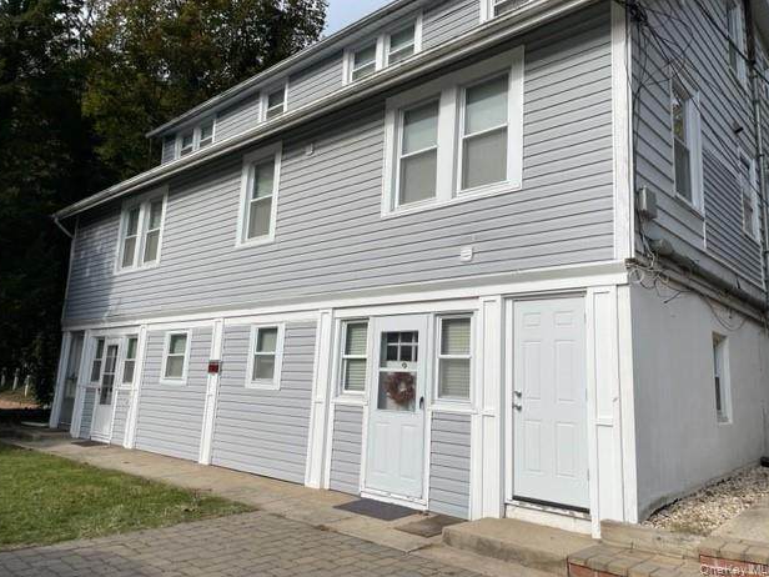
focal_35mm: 27
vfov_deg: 51.3
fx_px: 600
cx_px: 381
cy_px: 279
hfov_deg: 65.3
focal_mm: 4.2
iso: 32
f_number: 1.6
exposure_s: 1/5291
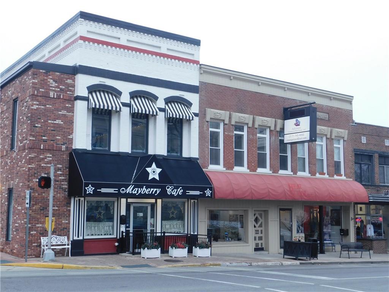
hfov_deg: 42.1
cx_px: 194
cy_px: 146
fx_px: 506
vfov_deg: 32.2
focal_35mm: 45
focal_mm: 8
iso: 160
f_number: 3.7
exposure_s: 1/30
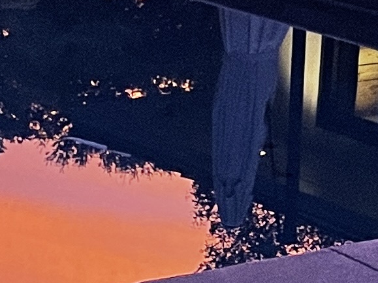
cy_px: -424
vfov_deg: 7.6
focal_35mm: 181
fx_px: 1976
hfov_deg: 10.3
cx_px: 695
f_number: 1.6
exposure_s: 1/60
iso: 160
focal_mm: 4.2
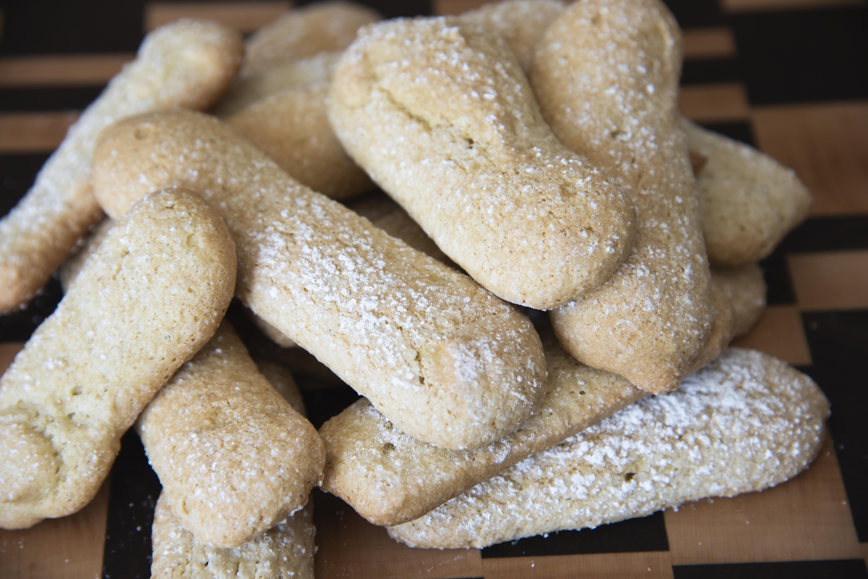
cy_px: 290
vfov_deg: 15.9
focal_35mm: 86
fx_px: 2074
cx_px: 434
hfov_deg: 23.6
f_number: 5.6
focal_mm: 86
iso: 1000
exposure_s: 1/200
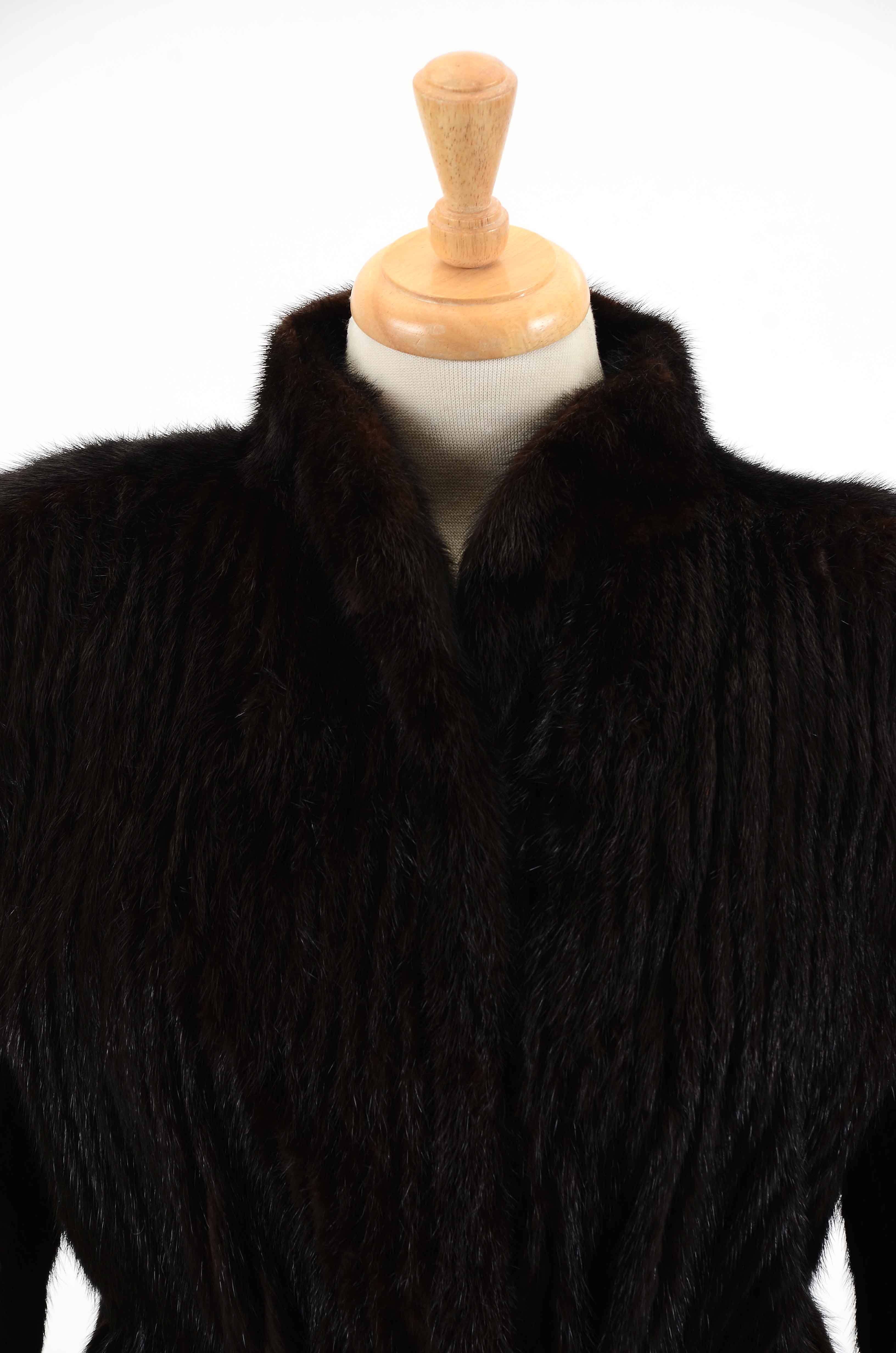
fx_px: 5906
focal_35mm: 158
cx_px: 448
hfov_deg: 8.7
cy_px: 676
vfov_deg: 13.1
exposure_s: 1/80
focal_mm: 105
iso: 160
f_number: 8
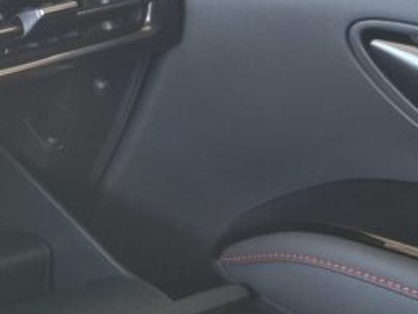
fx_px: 1111
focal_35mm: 92
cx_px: -31
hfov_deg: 20.4
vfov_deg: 16.0
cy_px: 224
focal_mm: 5.54
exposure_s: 1/33
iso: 320
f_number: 1.8
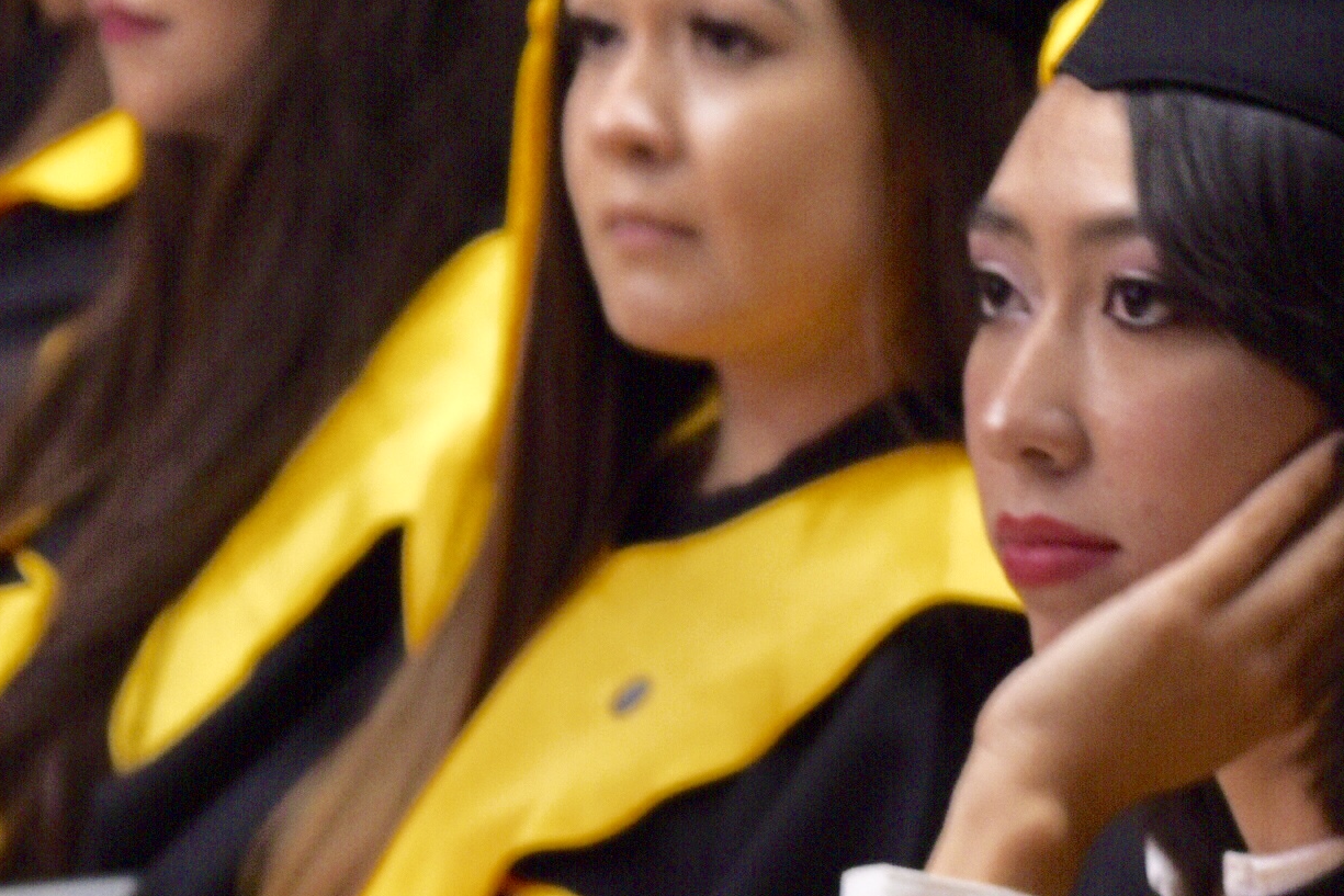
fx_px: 11686
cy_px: 1027
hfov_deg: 6.6
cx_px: 901
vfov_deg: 4.4
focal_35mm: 313
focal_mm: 85
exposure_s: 1/13
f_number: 4.5
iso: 250
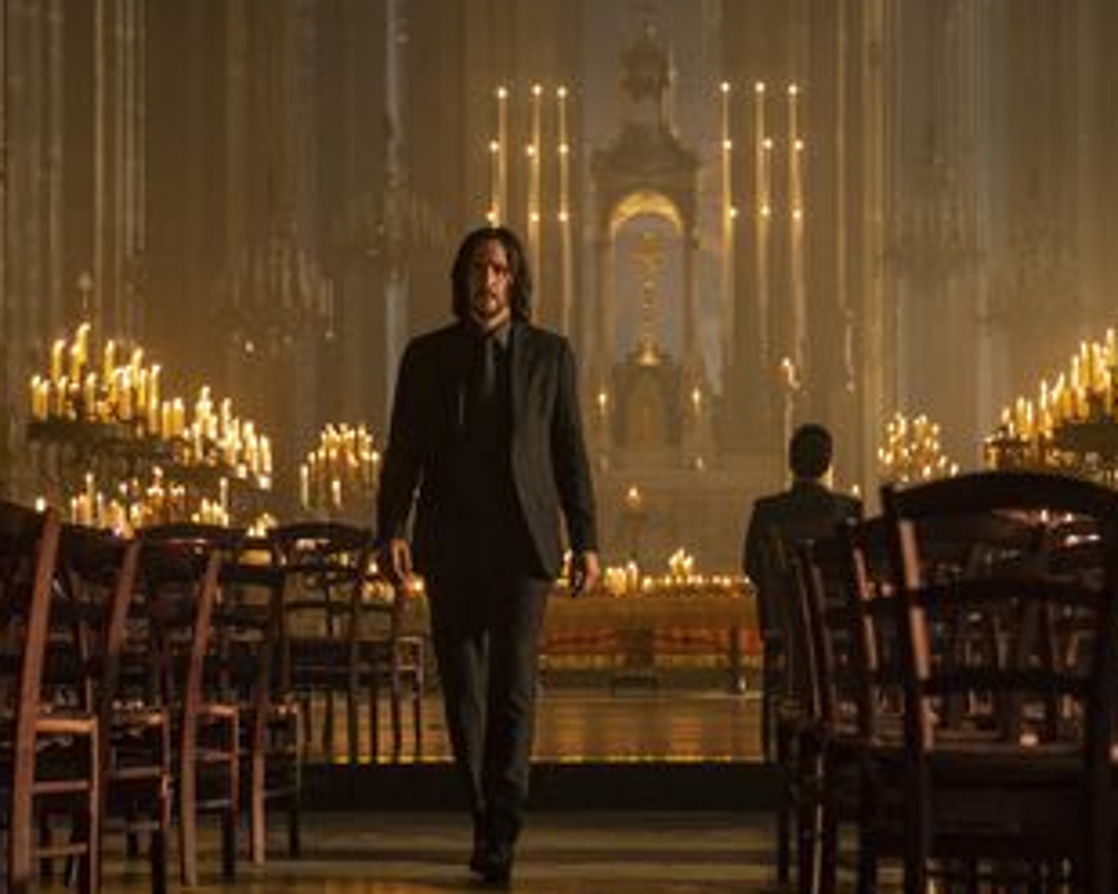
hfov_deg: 22.5
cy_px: 443
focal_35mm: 85
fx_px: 2812
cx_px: 586
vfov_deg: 18.1
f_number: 3.2
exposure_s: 1/160
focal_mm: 70
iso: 1600
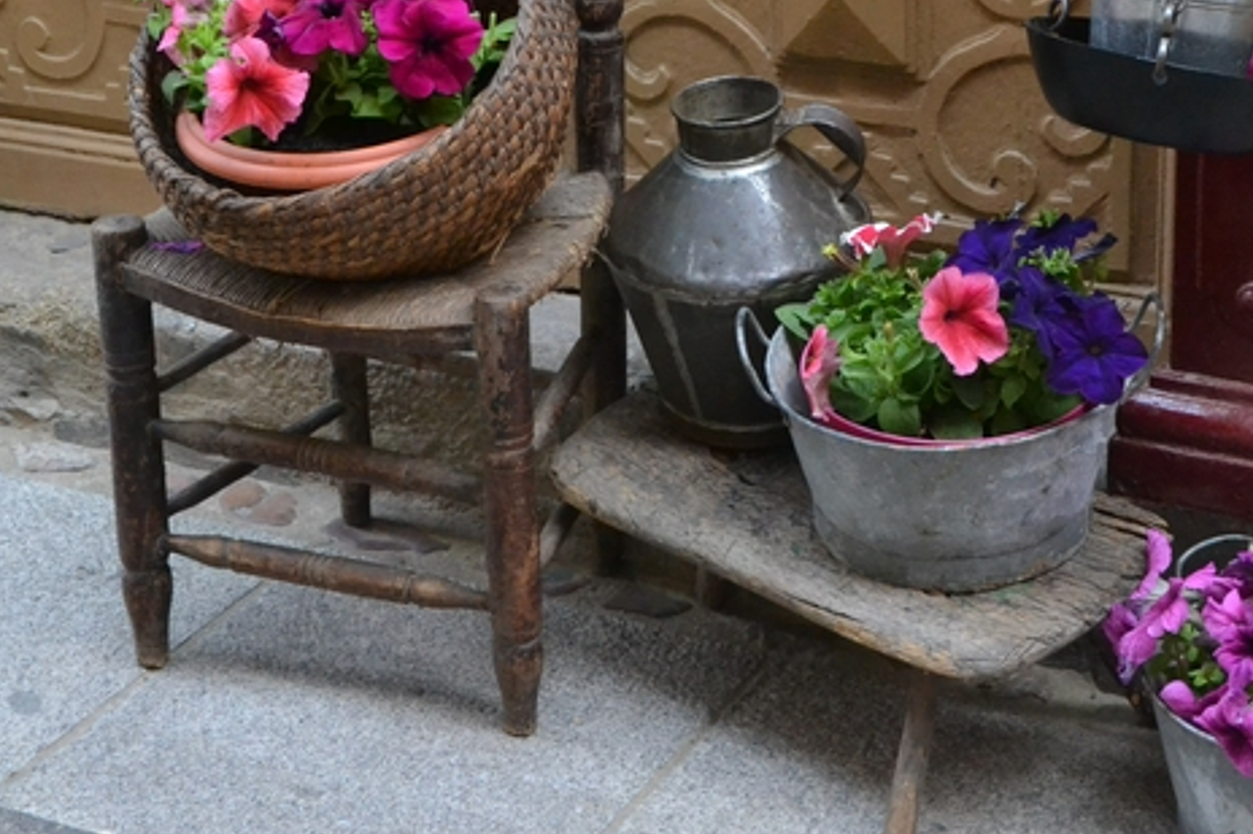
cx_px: 805
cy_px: 239
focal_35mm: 88
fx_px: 3062
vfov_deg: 15.5
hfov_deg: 23.1
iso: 3200
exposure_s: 1/160
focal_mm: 34
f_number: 6.3
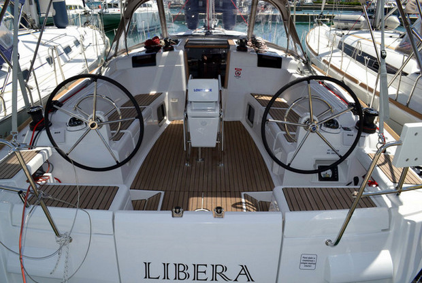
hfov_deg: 67.3
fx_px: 317
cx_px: 211
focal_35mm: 27
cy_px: 142
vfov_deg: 48.0
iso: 100
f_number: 9
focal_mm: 18
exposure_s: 1/200
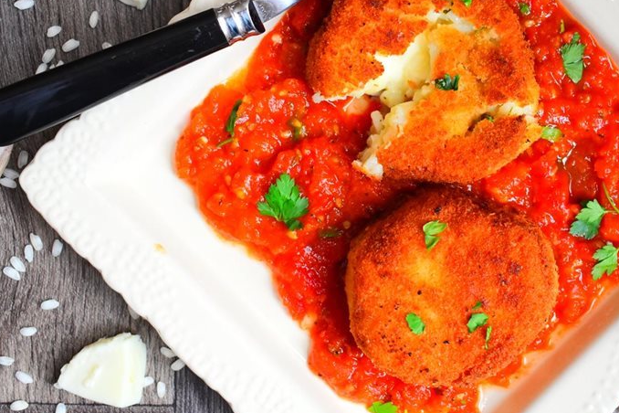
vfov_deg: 22.6
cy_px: 147
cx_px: 427
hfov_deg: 33.2
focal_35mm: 60
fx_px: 1027
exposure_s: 1/60
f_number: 4
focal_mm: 27
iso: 1250
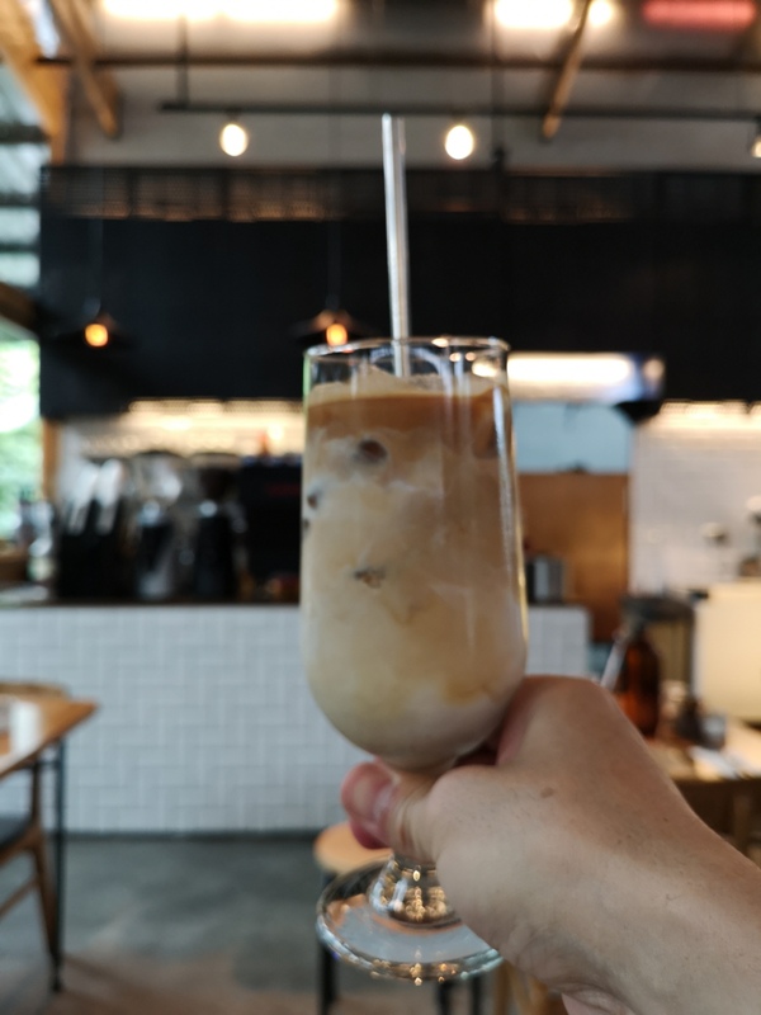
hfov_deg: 51.4
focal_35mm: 27
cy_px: 508
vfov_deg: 65.3
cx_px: 380
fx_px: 791
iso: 200
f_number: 1.8
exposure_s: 1/33.3
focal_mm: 3.95
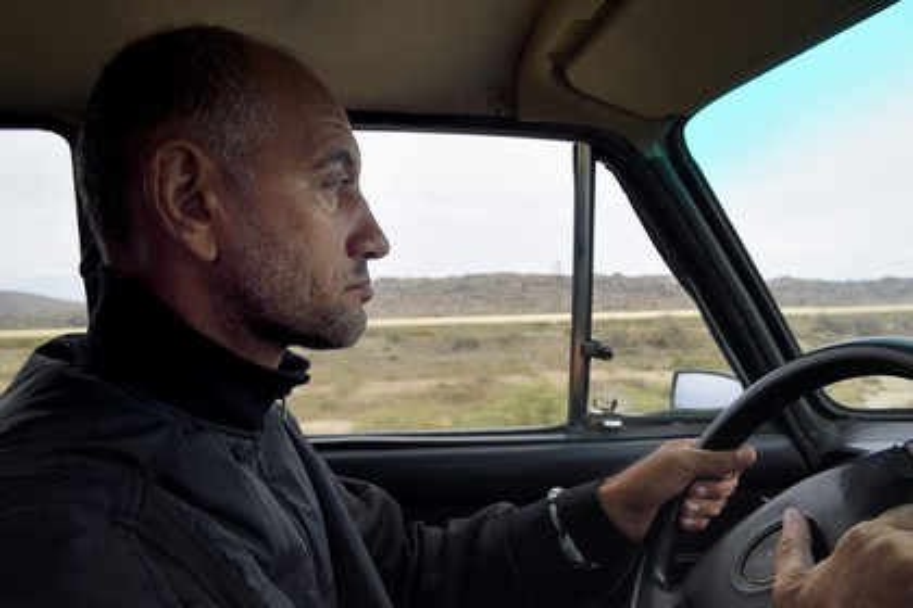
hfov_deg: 63.7
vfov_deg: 45.0
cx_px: 456
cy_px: 304
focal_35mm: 29
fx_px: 735
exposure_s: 1/200
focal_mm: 29
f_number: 13
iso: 800
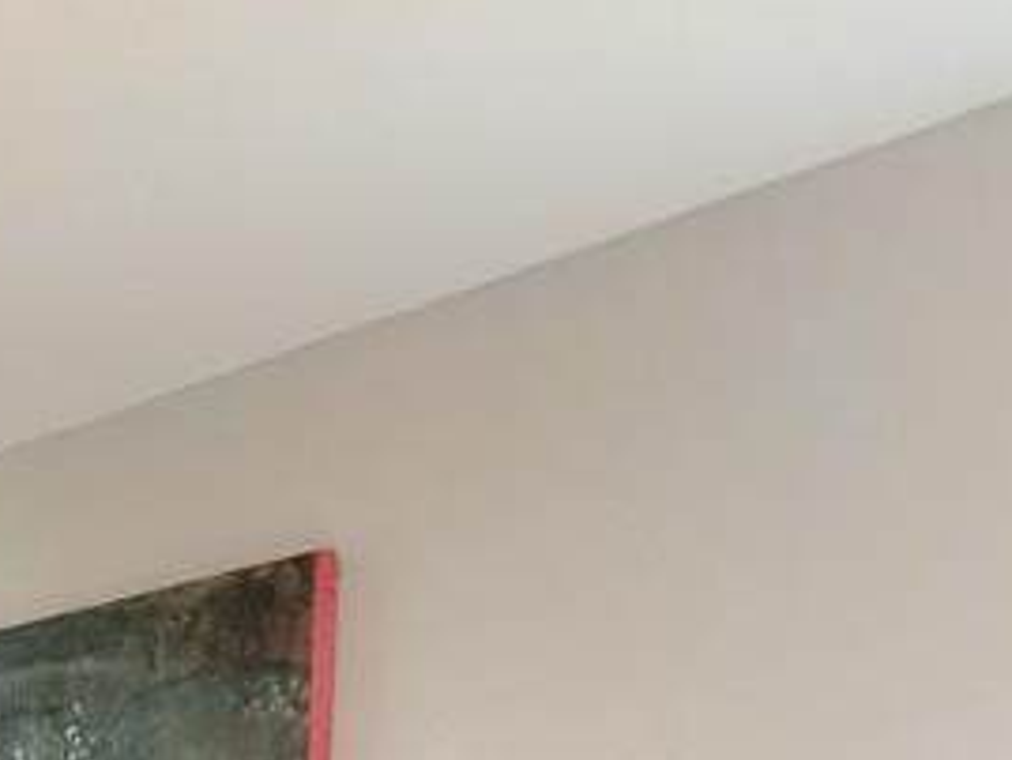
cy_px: 1313
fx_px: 3481
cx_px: -779
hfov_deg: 14.6
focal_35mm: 119
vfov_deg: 11.6
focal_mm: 7
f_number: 1.8
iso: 200
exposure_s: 1/120
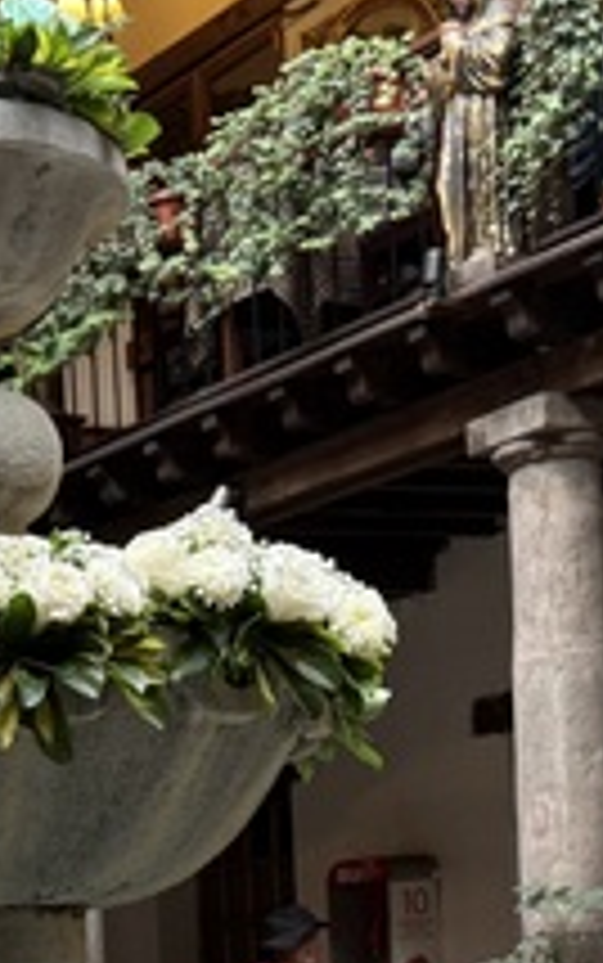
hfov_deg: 13.3
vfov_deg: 20.2
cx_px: -202
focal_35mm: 95
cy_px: 1220
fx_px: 2495
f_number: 1.78
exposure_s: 1/121
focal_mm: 6.76
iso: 200
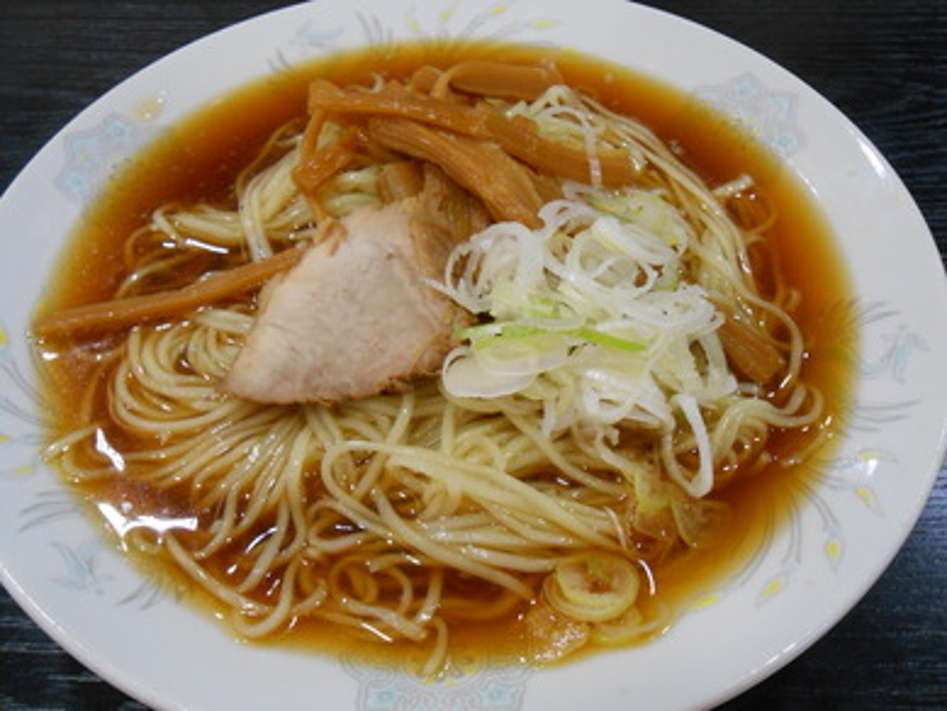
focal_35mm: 38
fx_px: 1040
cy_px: 356
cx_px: 474
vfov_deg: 37.7
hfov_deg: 49.0
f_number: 4.2
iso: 400
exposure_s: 1/25
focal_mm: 6.8
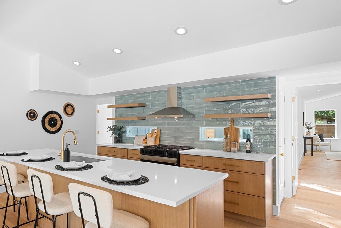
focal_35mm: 23
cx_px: 125
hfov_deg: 74.6
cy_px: 126
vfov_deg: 55.0
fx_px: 218
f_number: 8
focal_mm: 16
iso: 500
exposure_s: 1/3
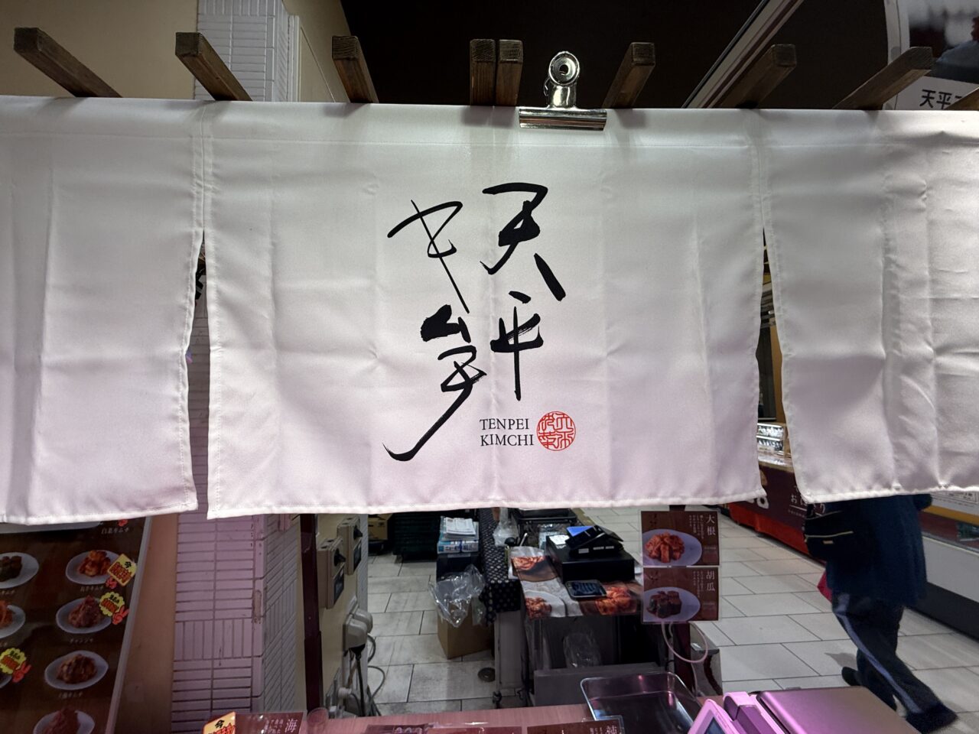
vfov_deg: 85.7
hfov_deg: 102.1
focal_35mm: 14
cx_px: 490
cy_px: 367
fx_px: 396
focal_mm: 2.22
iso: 50
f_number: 2.2
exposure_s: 1/121
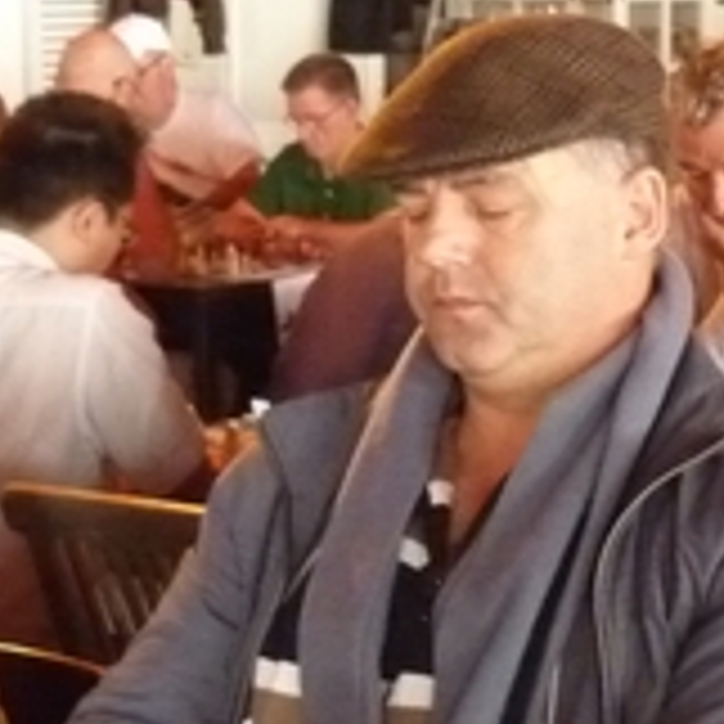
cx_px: 445
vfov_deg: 16.0
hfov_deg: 16.0
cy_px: 472
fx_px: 2579
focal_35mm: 109
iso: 800
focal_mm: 5.5
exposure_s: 1/25
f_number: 2.8
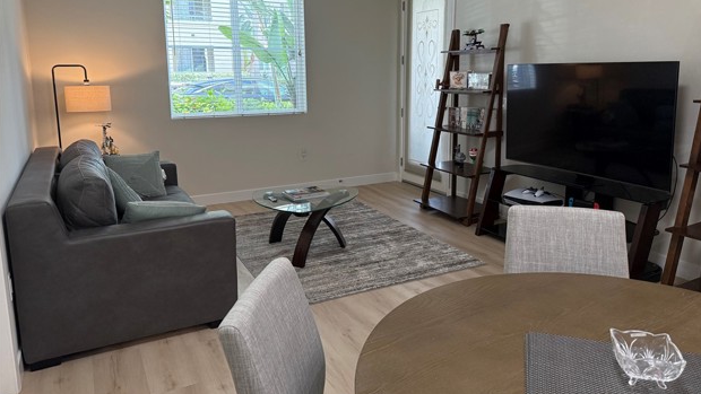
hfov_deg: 69.8
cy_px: 154
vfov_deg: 42.7
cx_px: 358
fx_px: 502
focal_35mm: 27
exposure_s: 1/120
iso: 250
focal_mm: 6.76
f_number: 1.78
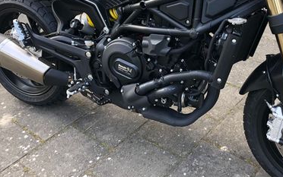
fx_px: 394
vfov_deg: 25.1
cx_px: 194
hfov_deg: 39.0
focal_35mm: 51
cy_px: 46
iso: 32
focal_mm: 3.99
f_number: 1.8
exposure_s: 1/120
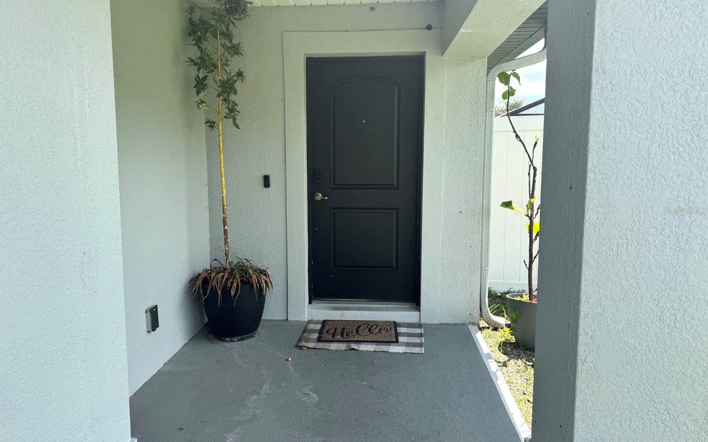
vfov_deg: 47.6
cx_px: 347
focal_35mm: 26
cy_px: 211
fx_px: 502
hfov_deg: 70.4
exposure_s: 1/1172
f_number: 1.78
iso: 80
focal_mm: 6.76
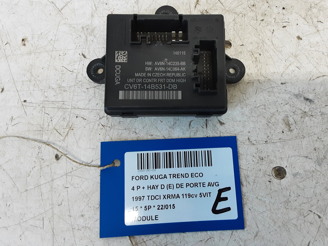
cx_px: 175
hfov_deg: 59.9
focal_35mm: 30
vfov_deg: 46.7
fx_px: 284
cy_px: 110
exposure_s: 1/50
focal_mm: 2.91
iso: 160
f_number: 1.9
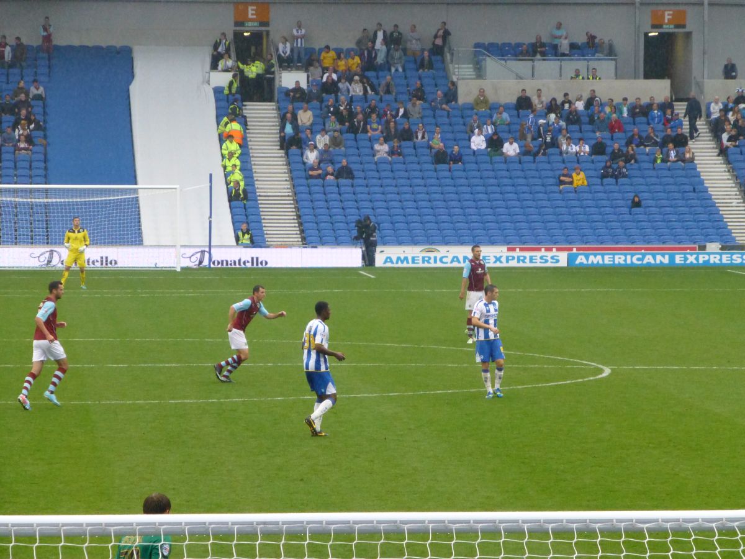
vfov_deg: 7.5
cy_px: 280
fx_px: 4283
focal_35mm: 199
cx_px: 372
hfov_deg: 9.9
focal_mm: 35.6
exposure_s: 1/320
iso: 800
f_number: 5.5
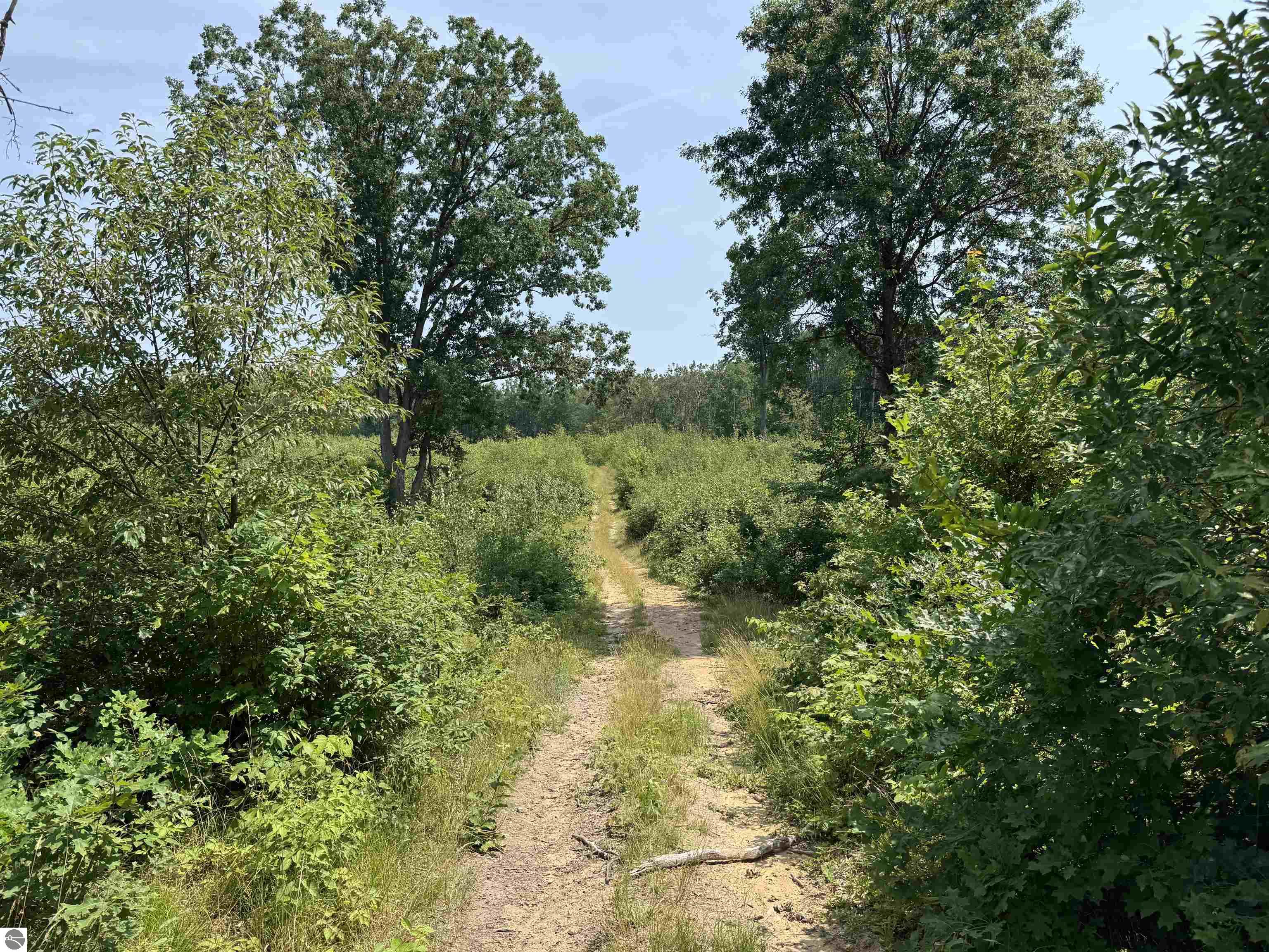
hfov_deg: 71.6
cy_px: 476
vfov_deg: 56.8
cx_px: 634
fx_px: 880
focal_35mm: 24
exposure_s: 1/2415
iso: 80
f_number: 1.78
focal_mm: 6.76
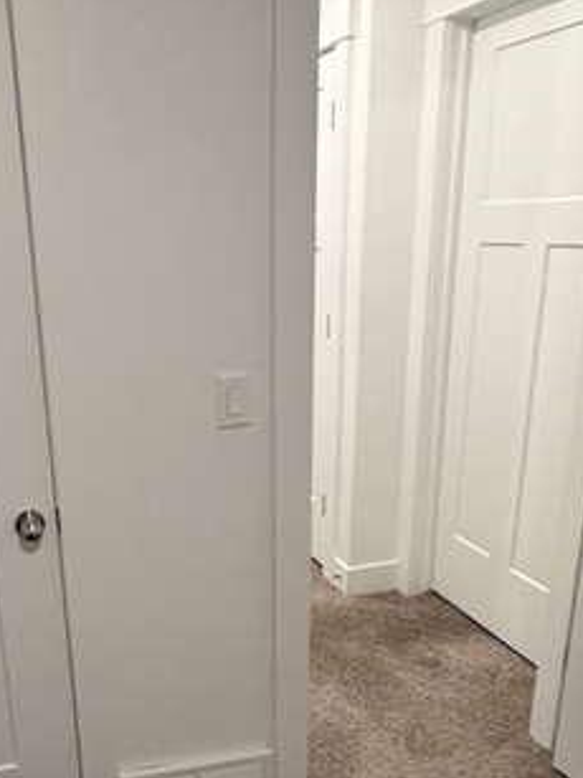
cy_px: 497
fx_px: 787
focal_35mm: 35
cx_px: 63
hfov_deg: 38.1
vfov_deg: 52.0
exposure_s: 1/60
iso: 200
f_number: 2.2
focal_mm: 2.22
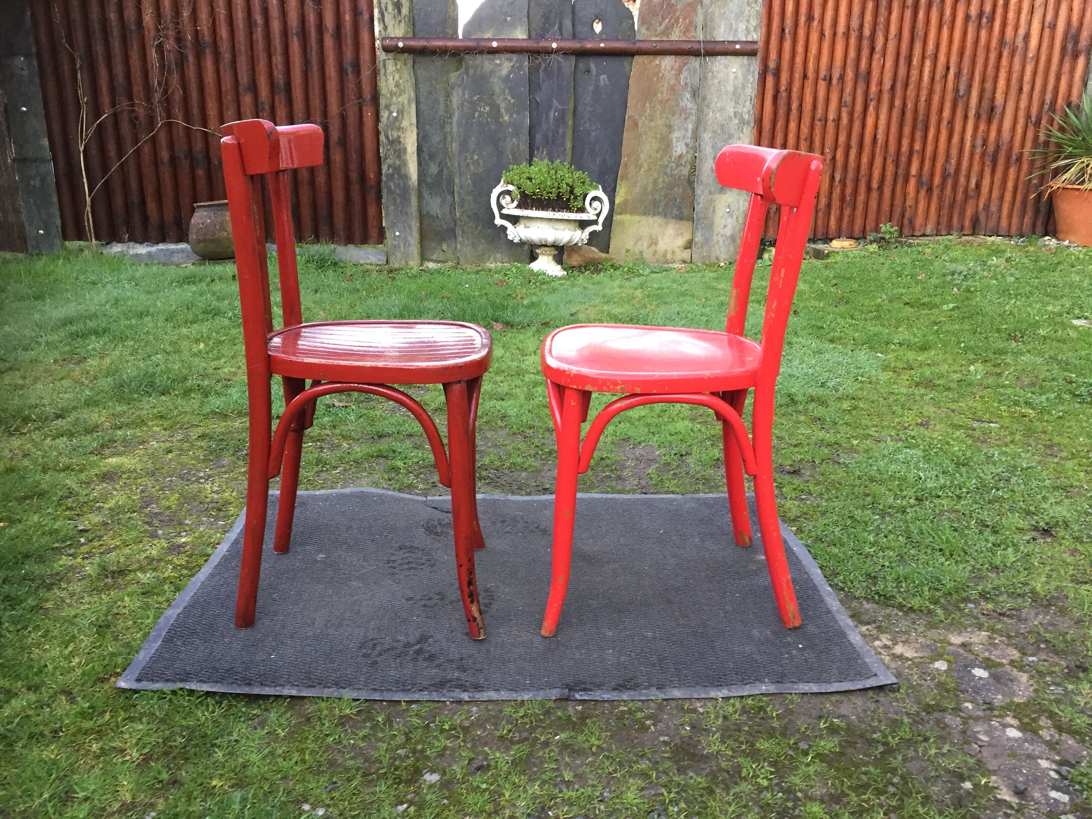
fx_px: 915
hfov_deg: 61.7
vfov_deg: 48.2
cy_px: 410
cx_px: 546
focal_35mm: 29
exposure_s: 1/33
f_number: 2.2
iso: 125
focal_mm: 4.15
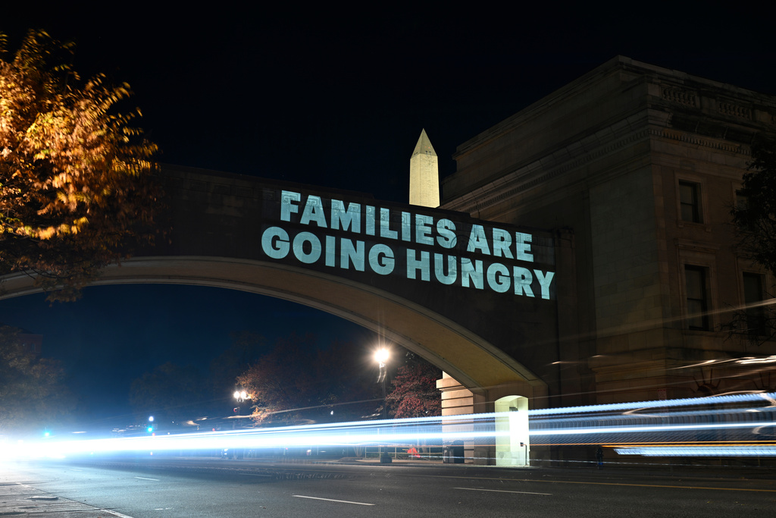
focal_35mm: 39
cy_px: 259
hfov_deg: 49.5
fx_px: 841
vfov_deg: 34.2
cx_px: 388
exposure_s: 5
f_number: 7.1
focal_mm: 39
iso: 64
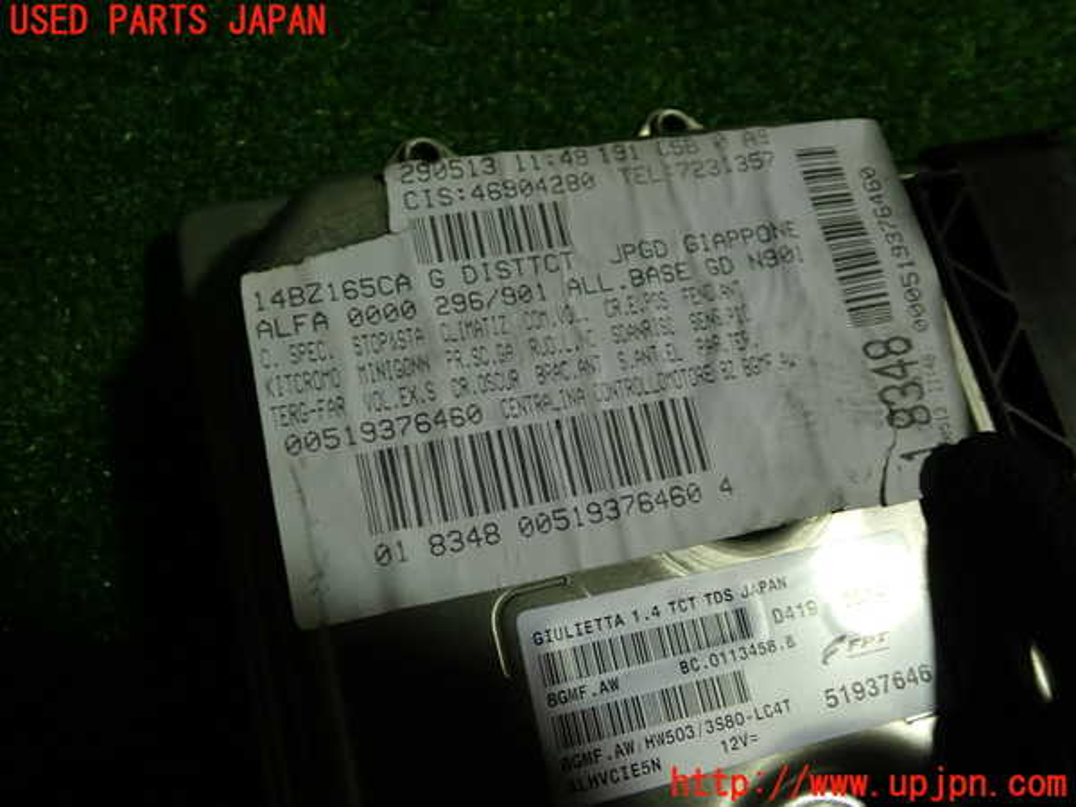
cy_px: 404
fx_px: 933
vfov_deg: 46.8
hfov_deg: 60.0
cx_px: 538
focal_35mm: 30
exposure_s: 1/80
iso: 100
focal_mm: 5.4
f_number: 2.3
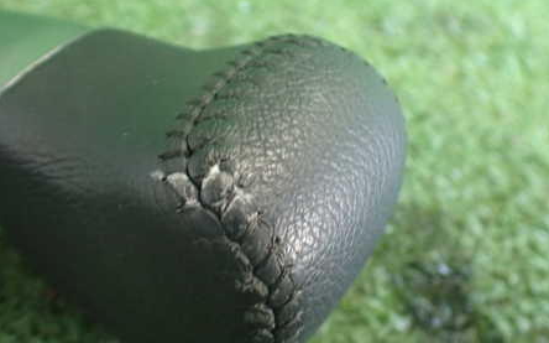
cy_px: 116
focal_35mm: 43
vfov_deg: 29.6
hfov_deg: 46.2
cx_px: 289
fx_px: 643
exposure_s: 1/60
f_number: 2.3
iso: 800
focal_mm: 5.4
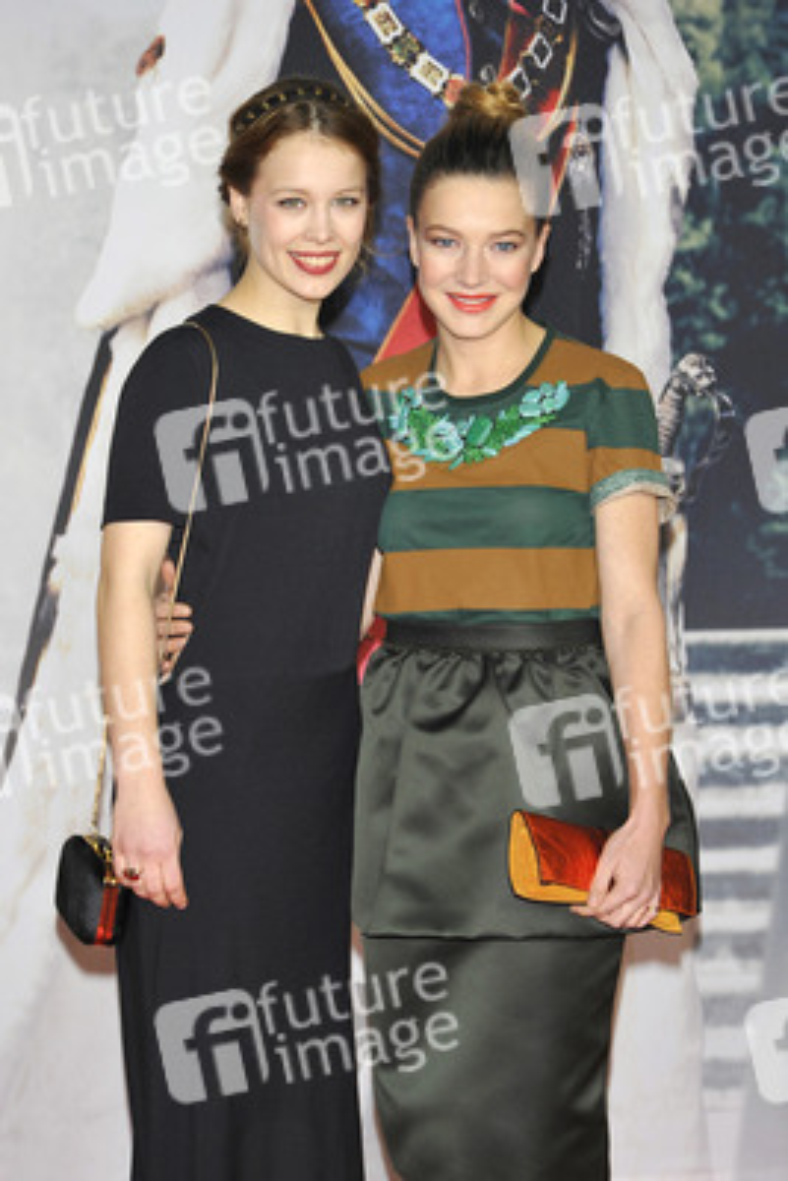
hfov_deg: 13.7
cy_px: 590
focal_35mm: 100
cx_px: 394
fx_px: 3280
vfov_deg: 20.4
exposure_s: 1/200
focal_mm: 100
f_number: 6.3
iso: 500
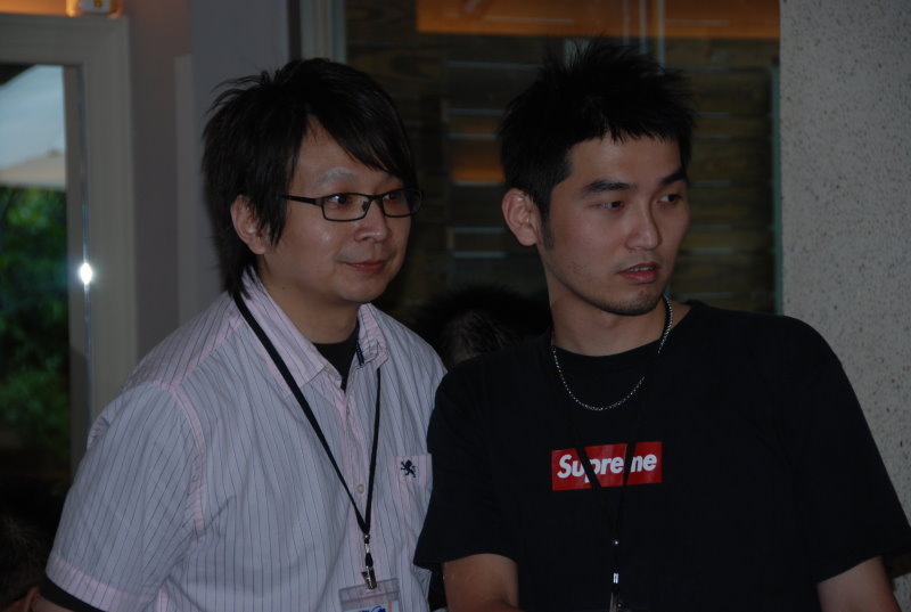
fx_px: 3613
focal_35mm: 142
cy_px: 306
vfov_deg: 9.7
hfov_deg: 14.4
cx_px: 456
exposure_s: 1/60
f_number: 5.3
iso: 200
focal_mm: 95
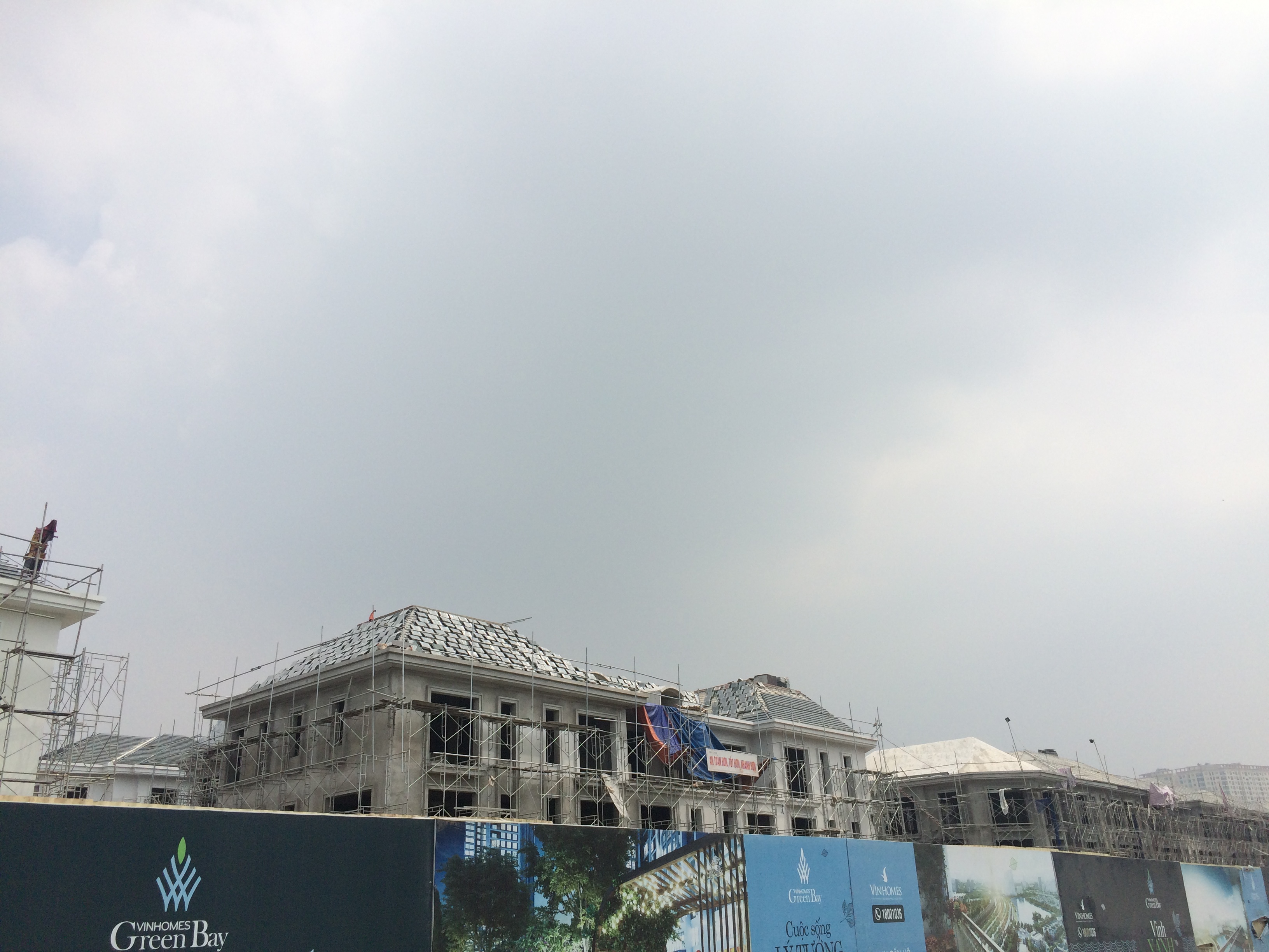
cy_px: 476
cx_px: 634
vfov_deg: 48.2
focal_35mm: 29
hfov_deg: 61.7
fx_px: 1063
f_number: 2.2
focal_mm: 4.15
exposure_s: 1/4115
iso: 32
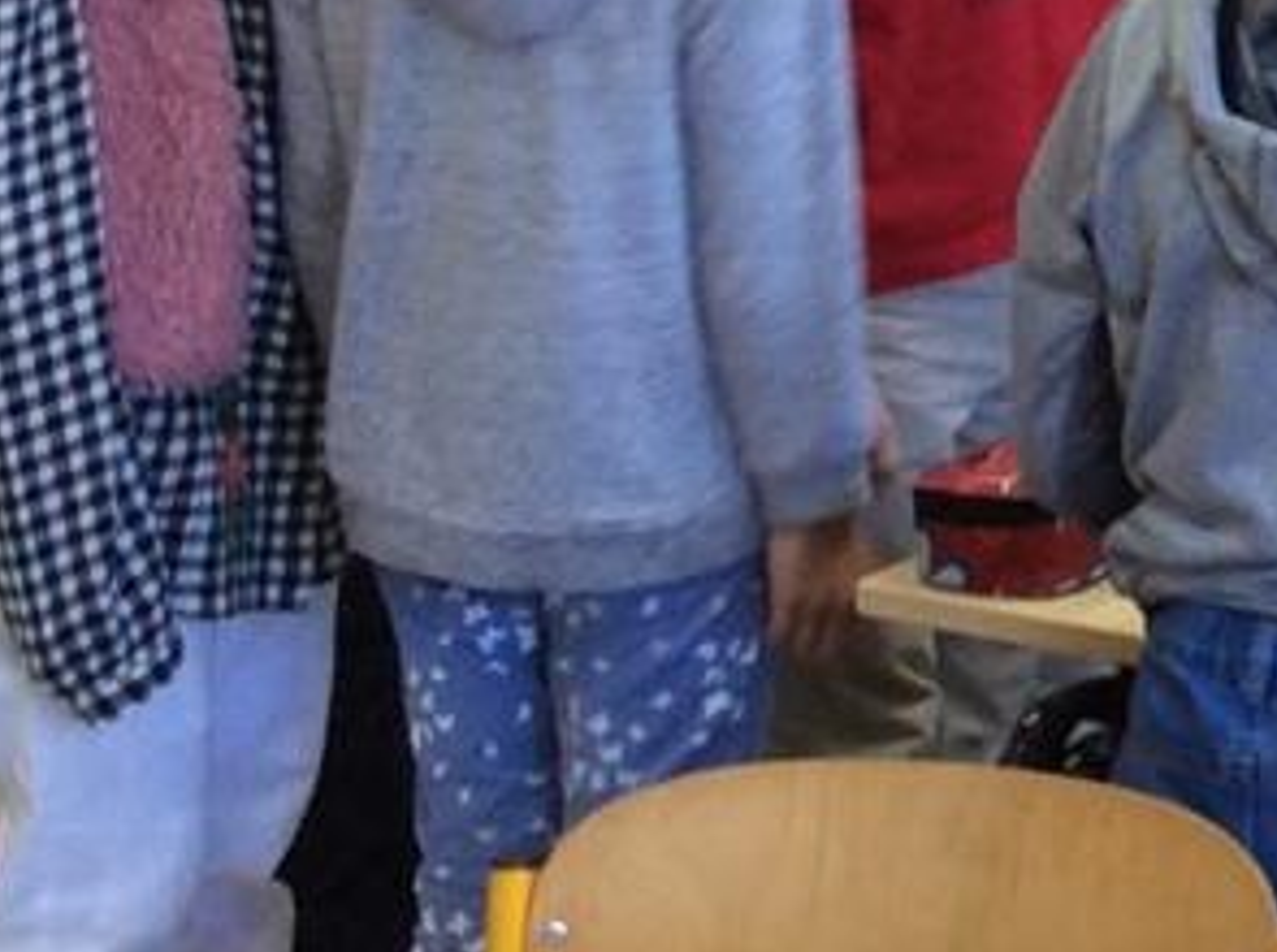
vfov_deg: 10.0
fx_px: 5338
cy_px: -344
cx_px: 2320
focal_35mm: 145
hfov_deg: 12.4
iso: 50
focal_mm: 3.3
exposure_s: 1/25
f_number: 2.4
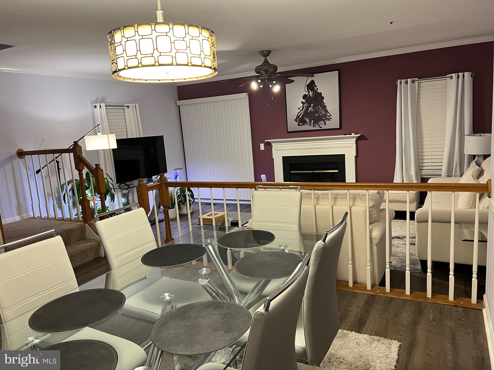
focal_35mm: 26
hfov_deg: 67.3
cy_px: 185
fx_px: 371
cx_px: 247
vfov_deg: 53.1
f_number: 1.5
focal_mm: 5.7
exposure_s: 1/60
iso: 160
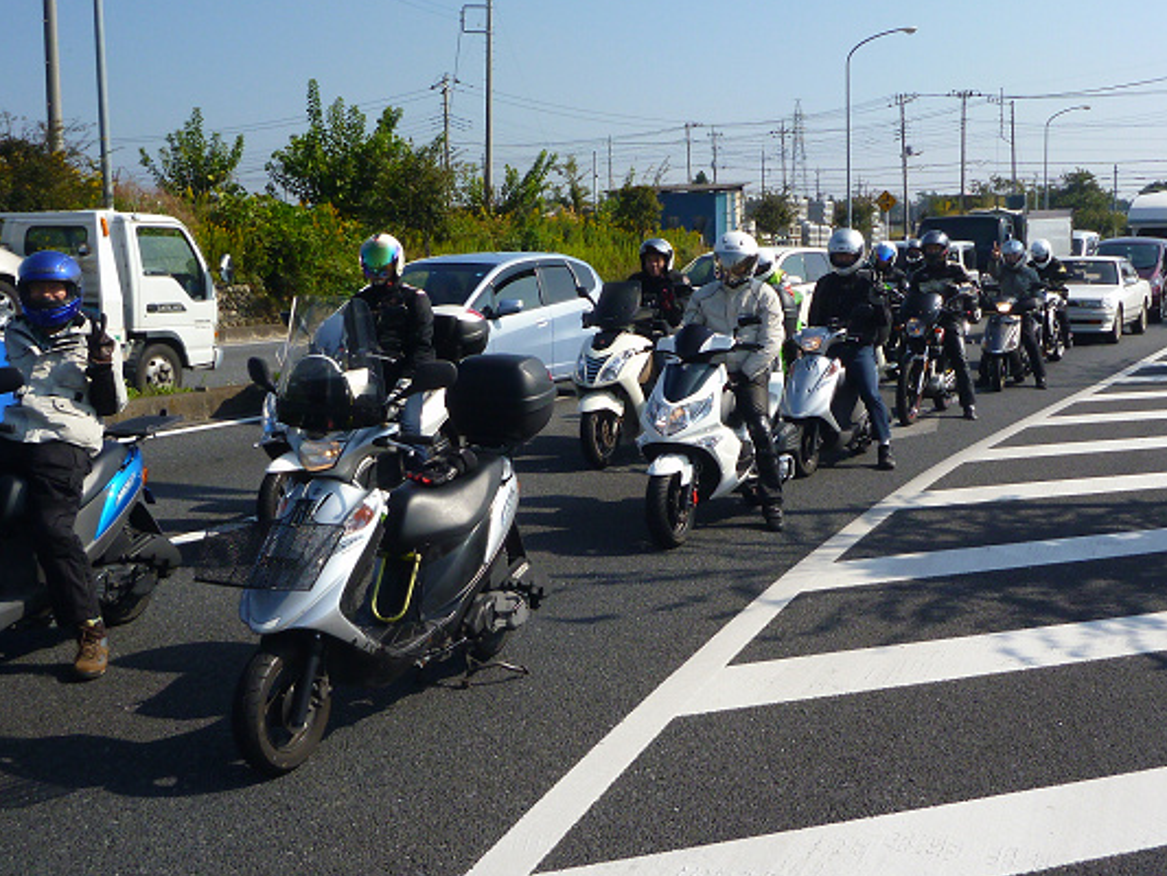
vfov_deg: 34.4
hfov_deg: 44.7
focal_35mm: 42
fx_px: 1416
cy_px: 416
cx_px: 661
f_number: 3.3
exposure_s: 1/800
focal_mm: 4.9
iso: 80
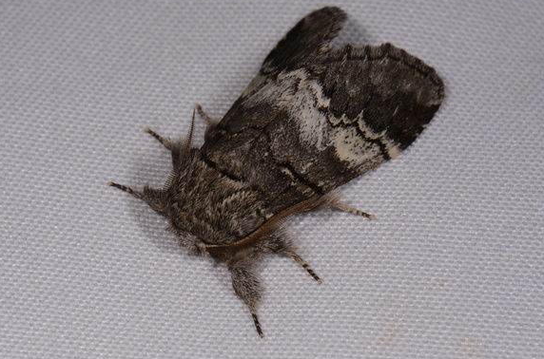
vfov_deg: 7.7
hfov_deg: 11.7
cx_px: 252
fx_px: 2663
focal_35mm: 177
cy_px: 176
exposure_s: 1/60
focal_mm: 85
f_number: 25
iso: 100
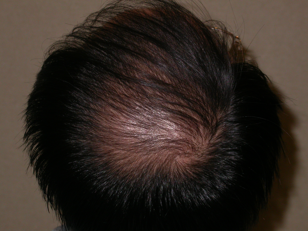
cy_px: 116
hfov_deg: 13.1
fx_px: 1344
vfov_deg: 9.8
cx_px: 154
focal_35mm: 151
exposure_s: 1/60.3
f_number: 5
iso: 100
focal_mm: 31.3
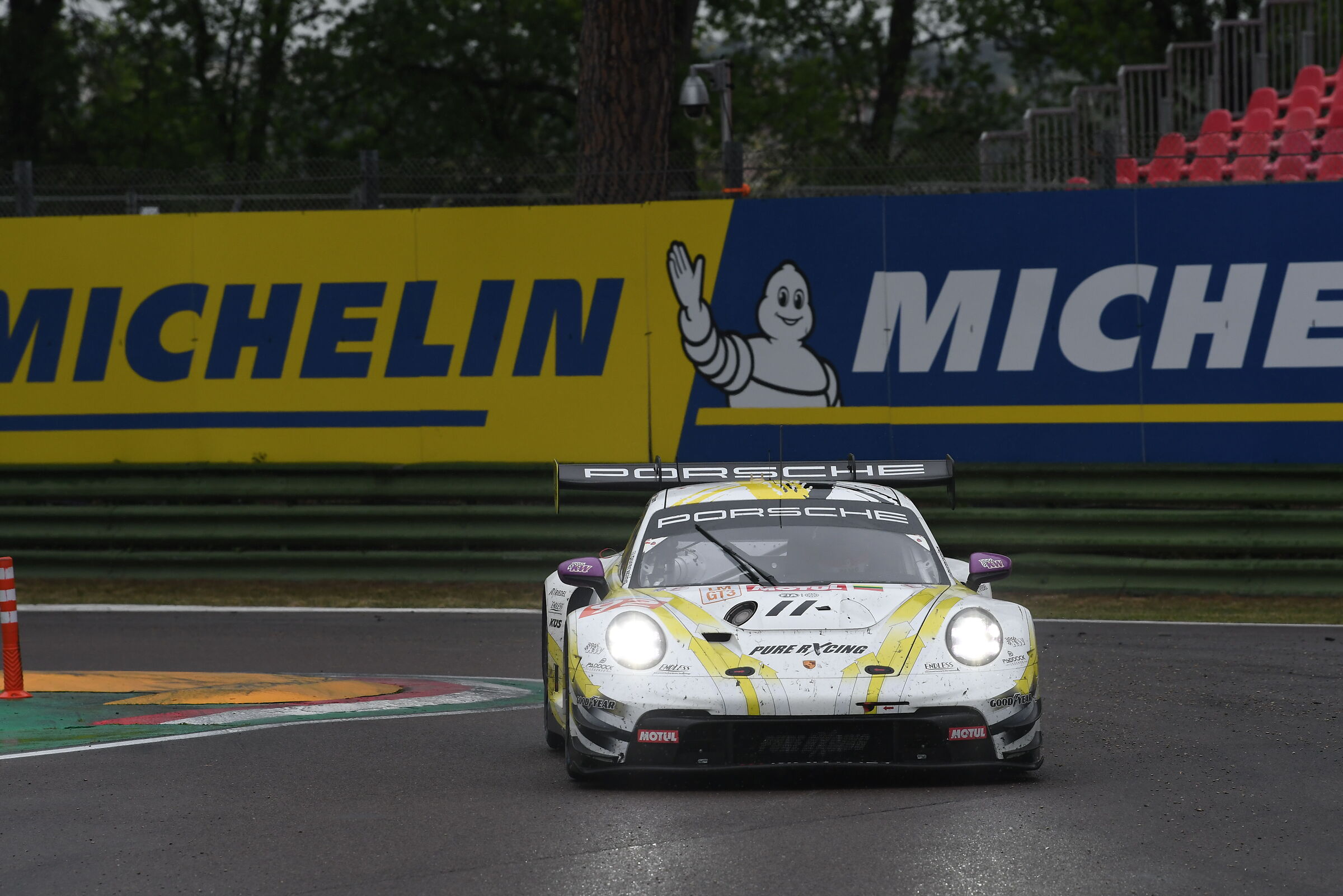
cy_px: 448
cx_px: 672
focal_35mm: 300
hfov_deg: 6.9
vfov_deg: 4.6
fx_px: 11191
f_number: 5
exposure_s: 1/1000
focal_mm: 200
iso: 500
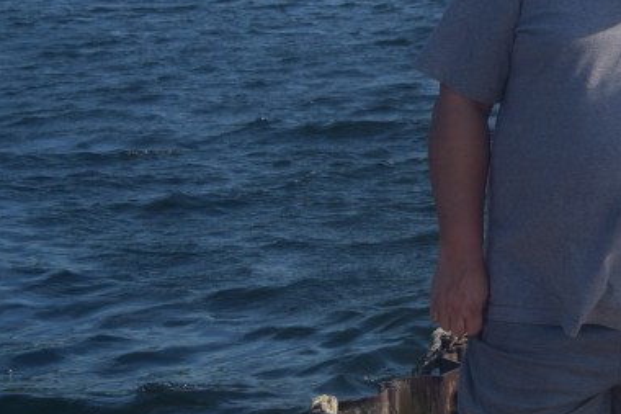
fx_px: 1655
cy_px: 173
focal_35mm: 96
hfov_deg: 19.2
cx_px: 864
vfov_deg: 14.2
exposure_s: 1/2000
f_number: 3.5
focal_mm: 18
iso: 200
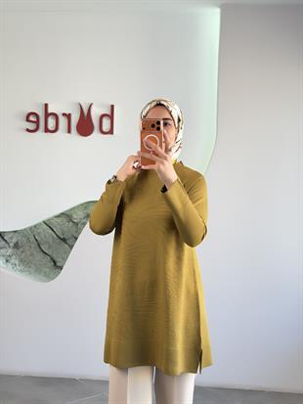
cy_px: 202
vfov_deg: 39.6
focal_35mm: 48
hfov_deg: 30.3
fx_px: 560
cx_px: 152
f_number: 1.78
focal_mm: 6.76
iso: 50
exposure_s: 1/121
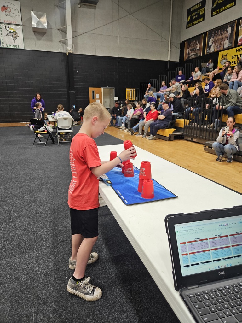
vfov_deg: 73.9
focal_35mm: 23
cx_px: 121
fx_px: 214
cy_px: 162
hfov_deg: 58.9
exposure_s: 1/120
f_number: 1.8
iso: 200
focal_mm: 5.4
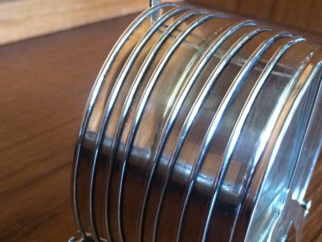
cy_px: 151
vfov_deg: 23.6
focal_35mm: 62
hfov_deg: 31.2
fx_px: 577
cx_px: 149
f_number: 2.2
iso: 320
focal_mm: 4.12
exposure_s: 1/24
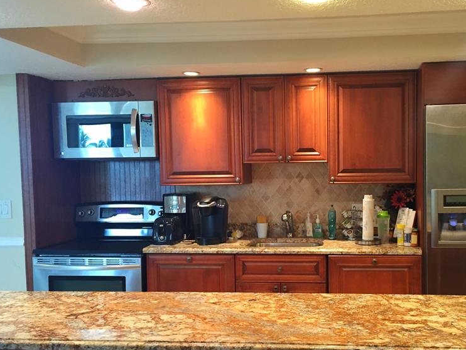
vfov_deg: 35.9
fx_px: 539
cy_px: 203
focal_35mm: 40
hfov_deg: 46.3
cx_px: 297
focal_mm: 4.15
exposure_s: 1/30
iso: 125
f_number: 2.2
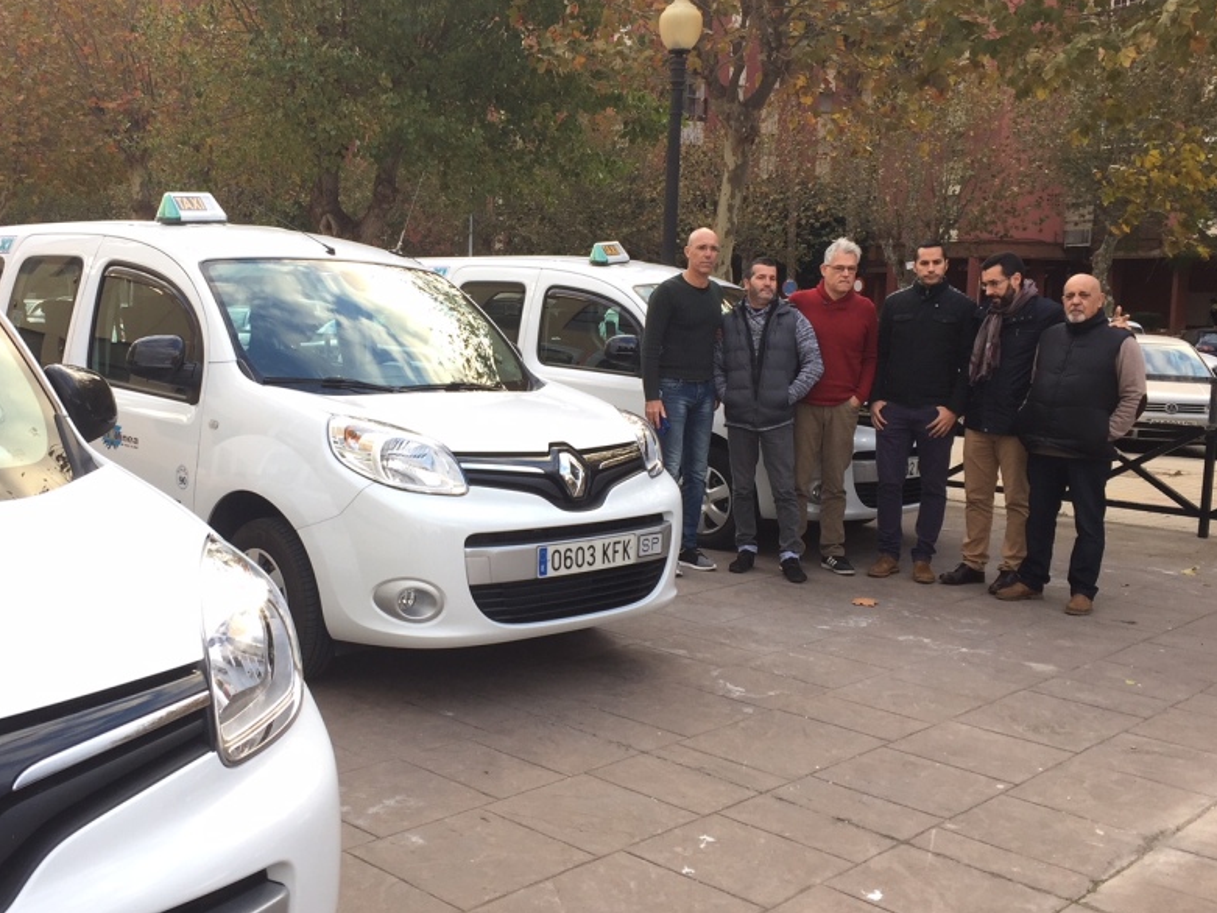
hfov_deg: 48.6
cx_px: 472
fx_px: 1336
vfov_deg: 37.7
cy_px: 446
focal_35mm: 38
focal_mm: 4.15
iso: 32
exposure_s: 1/119
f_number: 2.2
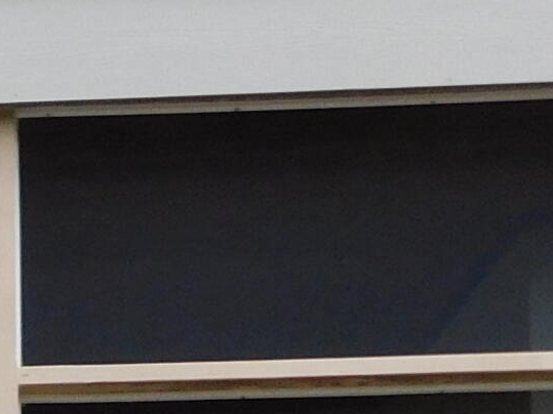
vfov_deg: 8.1
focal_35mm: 167
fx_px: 2667
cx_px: -591
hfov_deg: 10.7
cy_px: 1040
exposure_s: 1/30
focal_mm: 5.3
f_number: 3.2
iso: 200
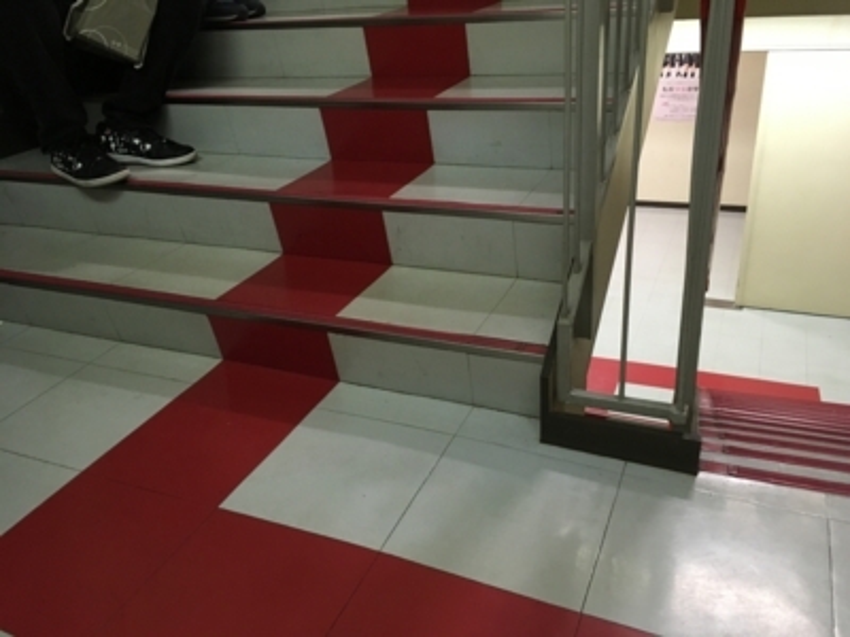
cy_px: 318
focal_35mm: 29
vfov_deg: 48.2
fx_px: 712
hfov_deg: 61.7
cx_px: 425
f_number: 2.2
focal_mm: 4.15
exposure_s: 1/30
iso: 125
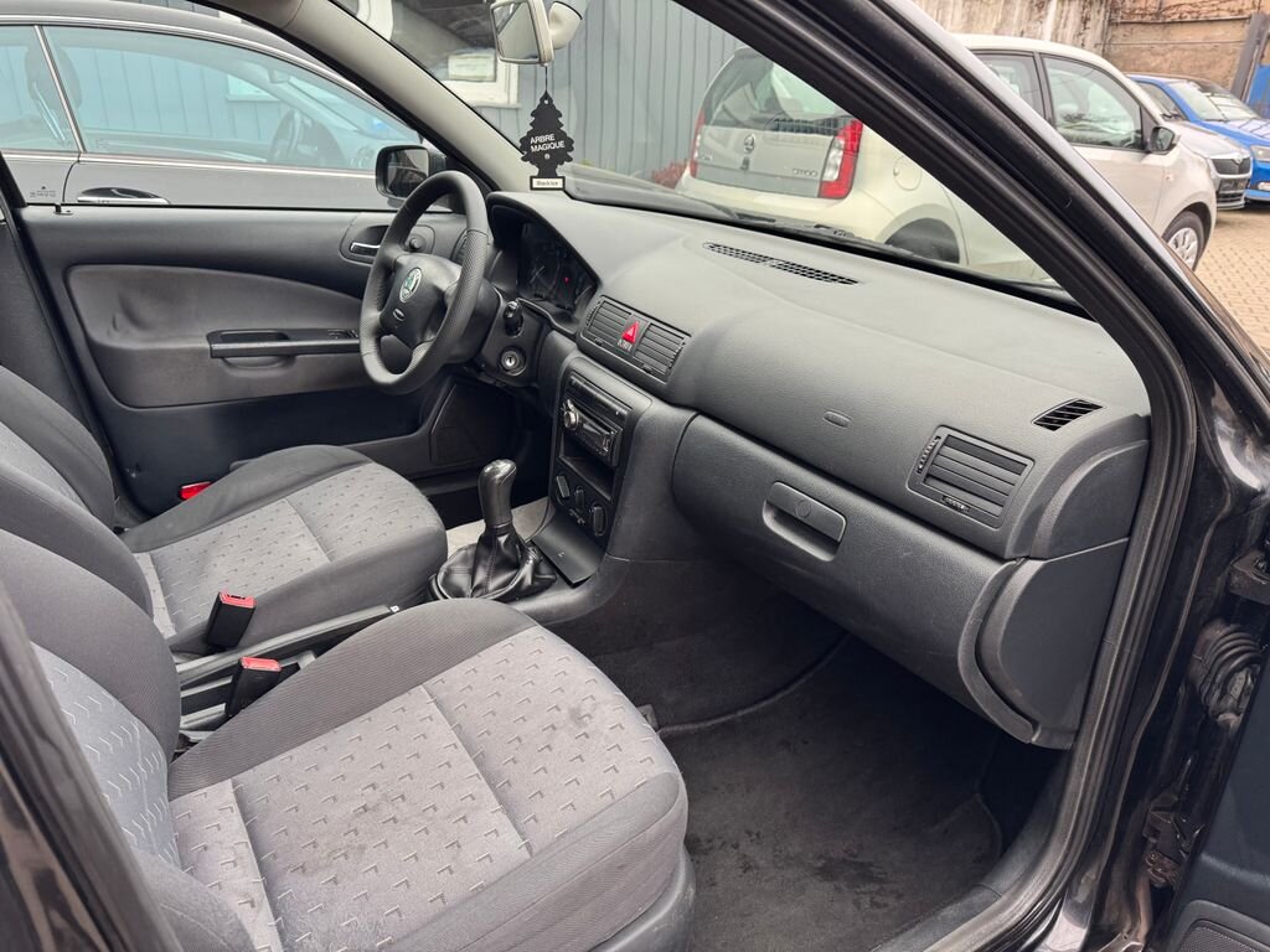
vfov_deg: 56.8
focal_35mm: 24
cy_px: 476
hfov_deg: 71.6
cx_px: 635
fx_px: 881
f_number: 1.78
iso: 200
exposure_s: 1/116
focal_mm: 6.76
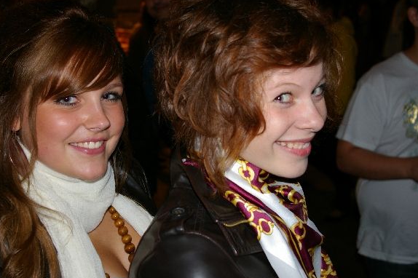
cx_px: 207
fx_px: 680
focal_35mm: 59
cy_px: 127
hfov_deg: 34.2
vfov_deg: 23.1
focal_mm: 33
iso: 200
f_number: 4
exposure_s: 1/45
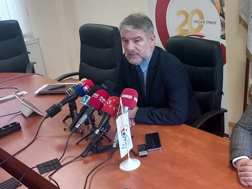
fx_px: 350
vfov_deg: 30.3
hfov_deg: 38.1
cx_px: 204
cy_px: 83
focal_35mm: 48
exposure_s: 1/50
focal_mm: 4
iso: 160
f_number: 1.8
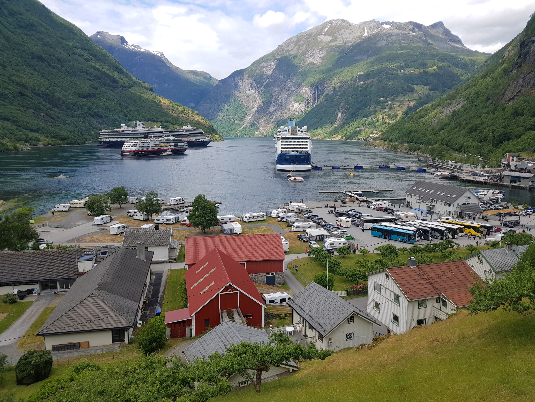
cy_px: 201
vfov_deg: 53.1
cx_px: 268
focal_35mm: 26
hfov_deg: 67.3
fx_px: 402
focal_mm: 4.2
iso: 50
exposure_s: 1/1548
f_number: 1.7
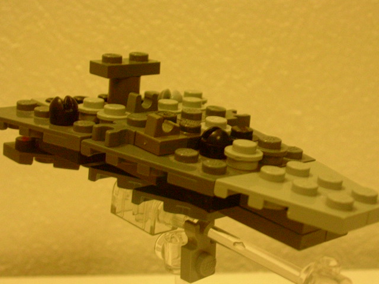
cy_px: 142
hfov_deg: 29.0
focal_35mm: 67
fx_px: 734
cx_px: 190
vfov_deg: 21.9
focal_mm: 10.2
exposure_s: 1/3.1
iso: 200
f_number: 3.6
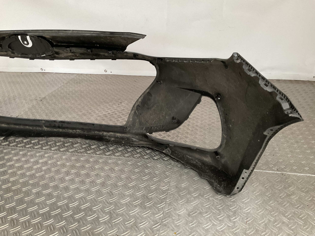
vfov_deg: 48.2
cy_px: 118
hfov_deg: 61.7
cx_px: 158
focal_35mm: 29
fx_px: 264
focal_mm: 3
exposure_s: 1/50
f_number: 1.8
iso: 160
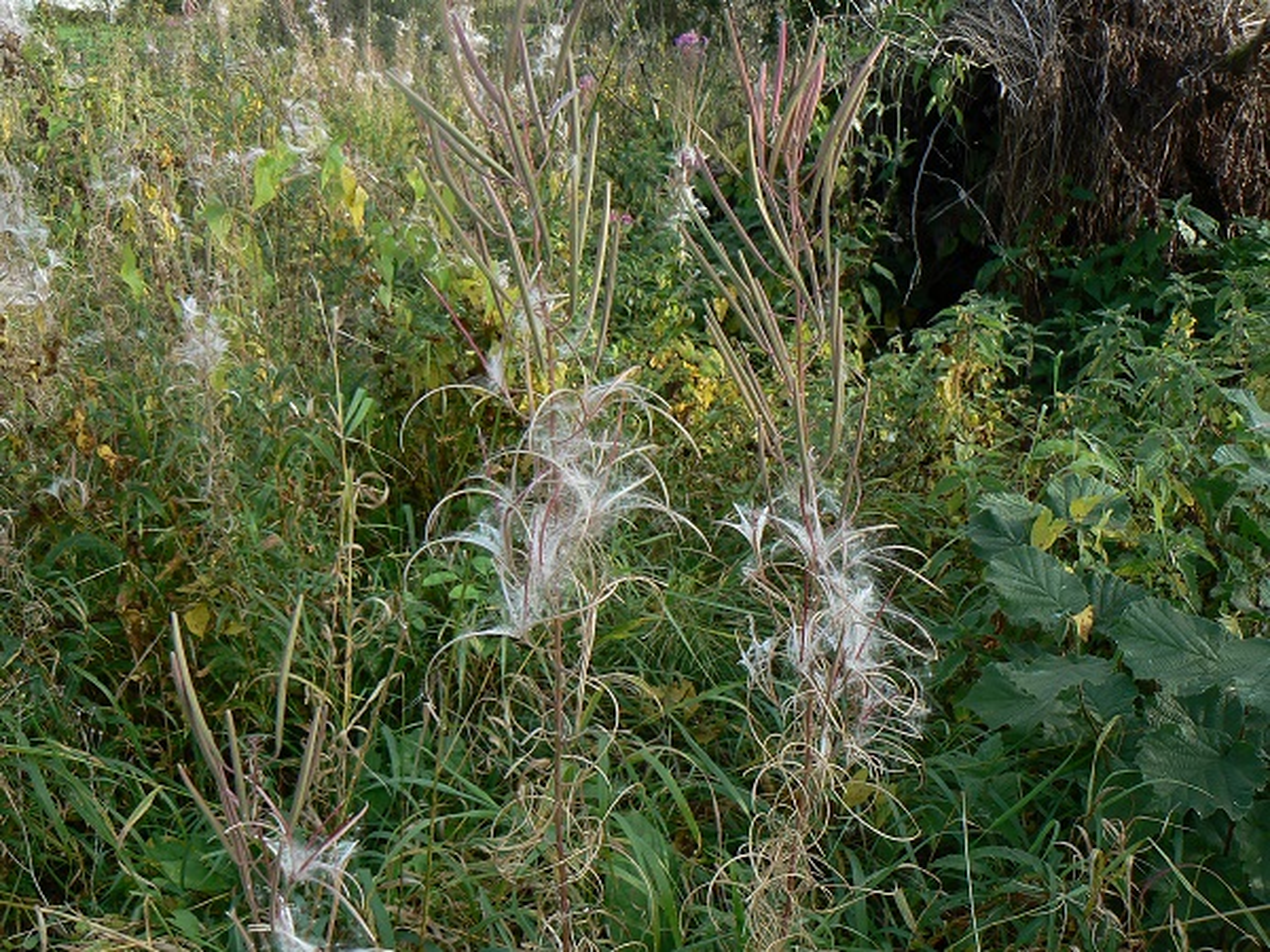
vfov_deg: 39.7
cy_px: 476
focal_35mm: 36
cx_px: 635
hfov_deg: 51.4
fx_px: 1321
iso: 80
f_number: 5.6
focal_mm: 6
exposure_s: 1/160
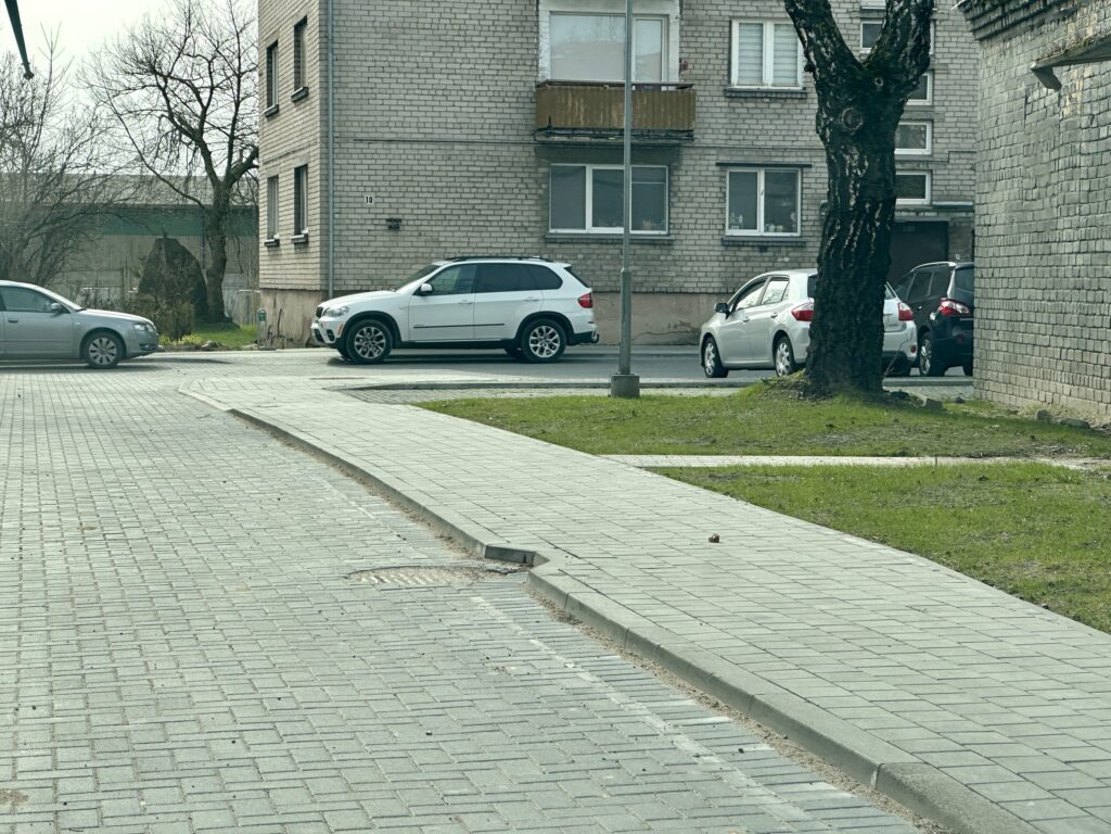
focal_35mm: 77
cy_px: 417
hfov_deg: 25.3
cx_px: 556
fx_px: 2471
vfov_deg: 19.1
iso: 32
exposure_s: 1/399
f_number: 2.8
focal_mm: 9
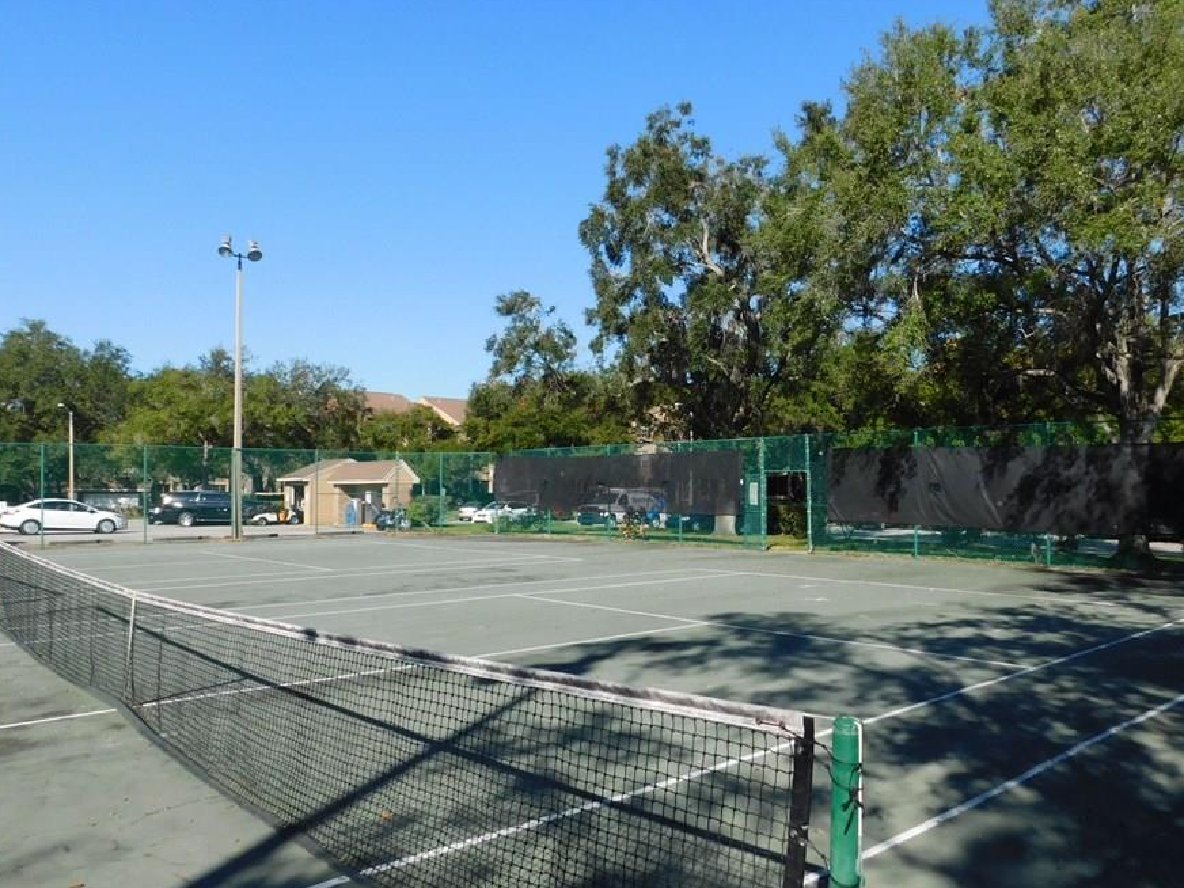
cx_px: 664
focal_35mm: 27
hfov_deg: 65.1
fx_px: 924
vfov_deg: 51.3
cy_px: 479
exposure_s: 1/400
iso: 125
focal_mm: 4
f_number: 6
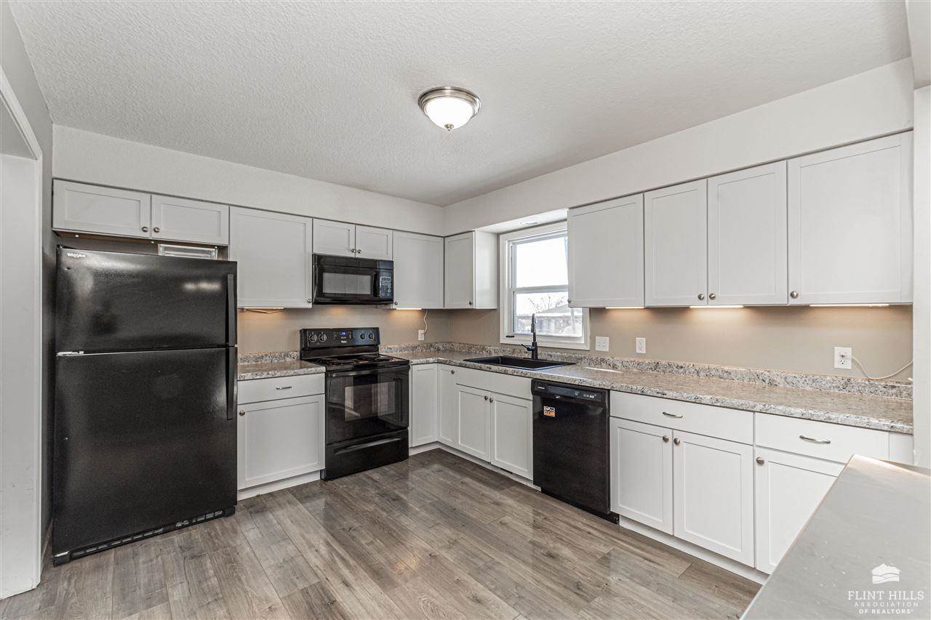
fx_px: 388
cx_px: 466
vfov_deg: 77.3
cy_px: 310
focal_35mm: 15
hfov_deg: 100.4
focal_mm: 10
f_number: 10
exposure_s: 1/60
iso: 800
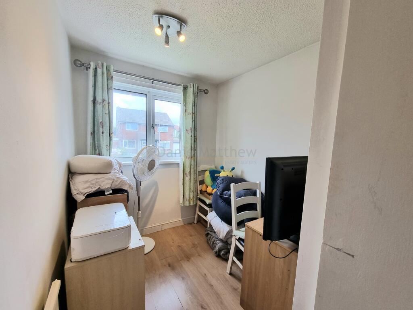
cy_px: 155
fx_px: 155
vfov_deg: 89.9
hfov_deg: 106.2
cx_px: 206
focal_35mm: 13
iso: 64
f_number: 2.2
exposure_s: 1/100
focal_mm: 2.2
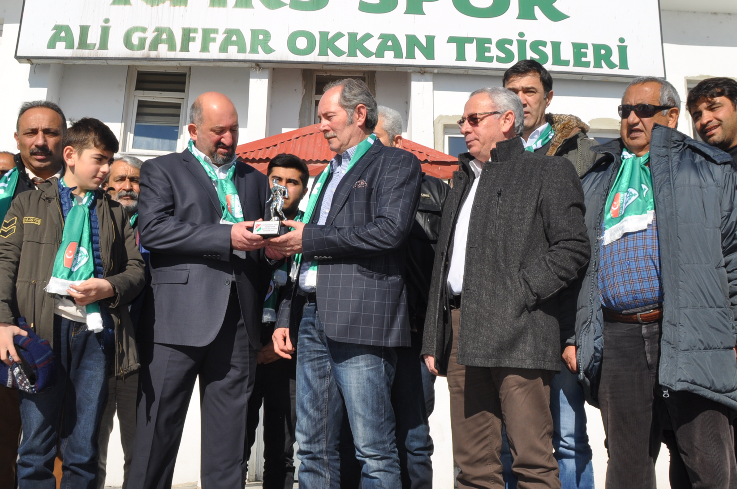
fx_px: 879
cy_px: 226
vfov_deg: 31.1
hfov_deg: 45.5
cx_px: 363
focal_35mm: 43
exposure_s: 1/200
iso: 200
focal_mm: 22
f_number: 16
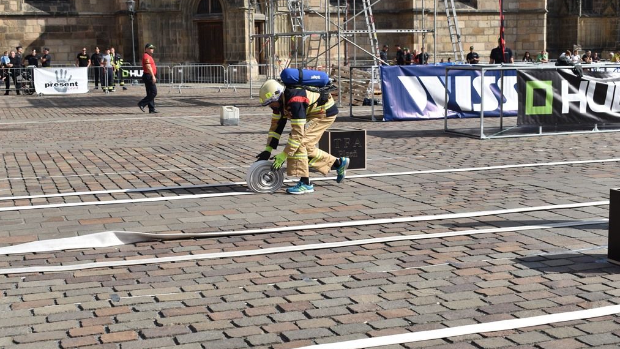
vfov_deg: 22.2
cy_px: 161
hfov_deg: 38.5
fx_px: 888
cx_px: 308
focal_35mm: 54
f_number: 8
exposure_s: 1/320
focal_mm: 34
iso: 100
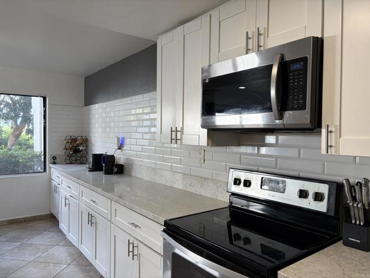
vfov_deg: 53.1
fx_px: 278
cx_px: 185
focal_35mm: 26
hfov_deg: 67.3
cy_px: 139
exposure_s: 1/120
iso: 64
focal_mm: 5.96
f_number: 1.6
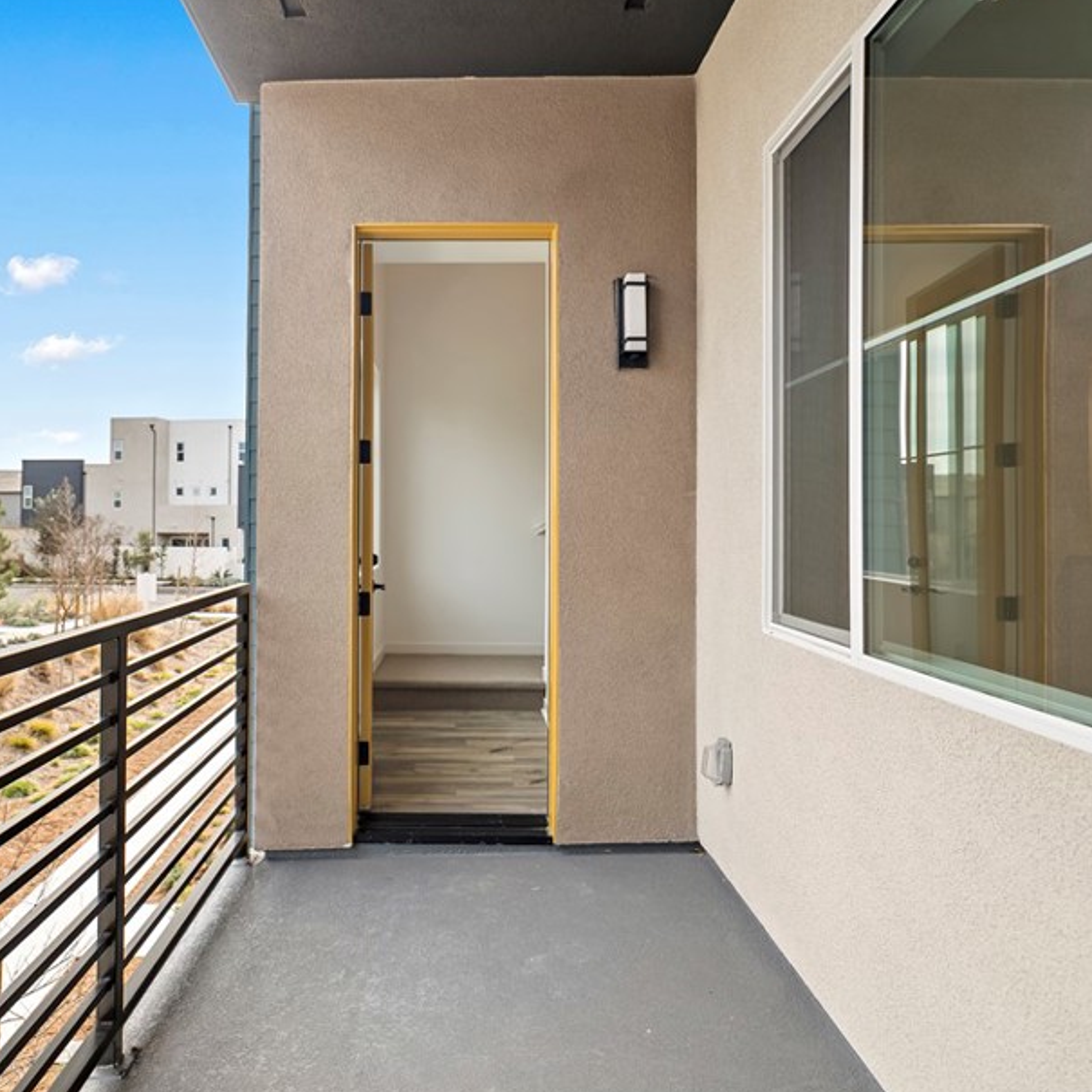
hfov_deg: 66.7
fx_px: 821
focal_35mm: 23
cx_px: 444
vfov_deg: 67.2
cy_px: 505
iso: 50
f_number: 2.8
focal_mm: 16
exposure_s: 1/25
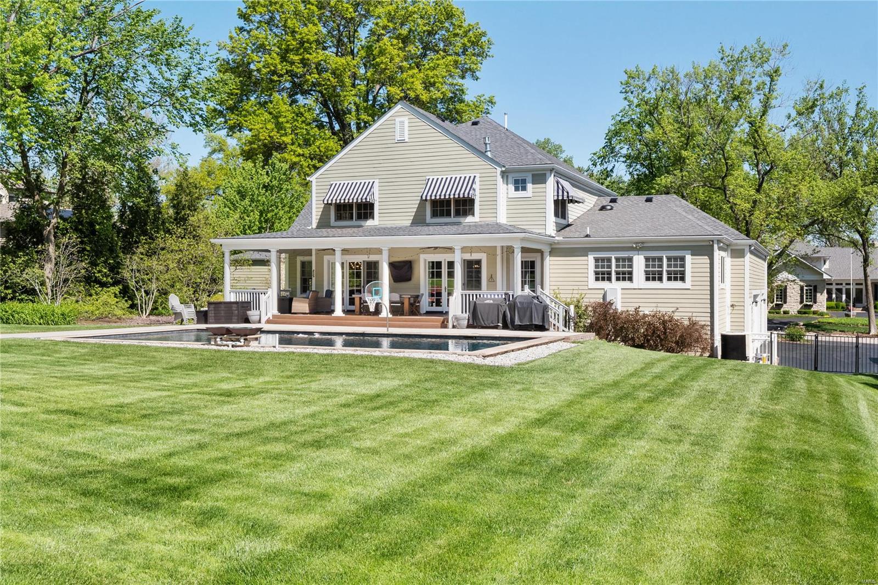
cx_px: 439
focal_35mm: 36
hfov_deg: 53.1
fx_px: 878
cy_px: 292
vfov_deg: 36.9
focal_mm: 18
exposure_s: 1/800
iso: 400
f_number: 8
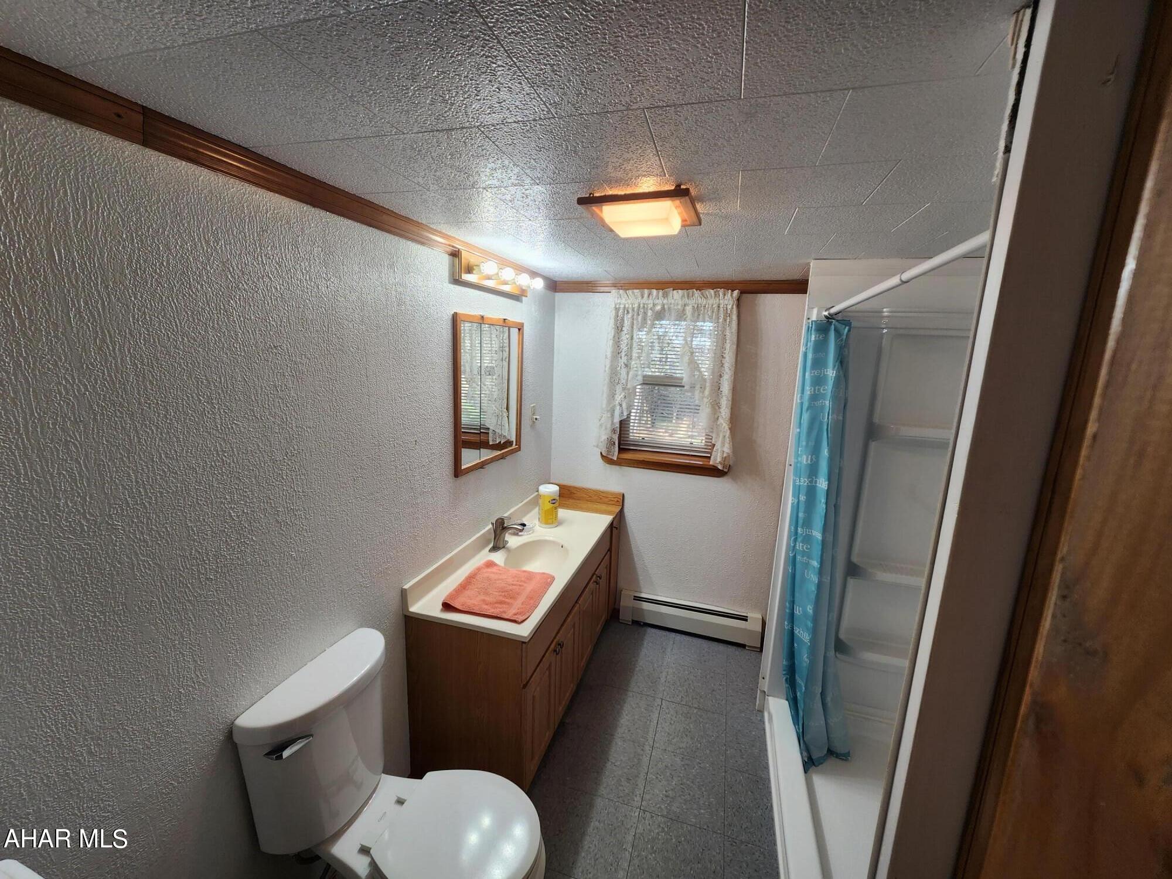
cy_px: 440
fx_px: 440
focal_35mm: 13
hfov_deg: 106.2
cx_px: 586
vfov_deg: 89.9
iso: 100
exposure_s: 1/60
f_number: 2.2
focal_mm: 2.2
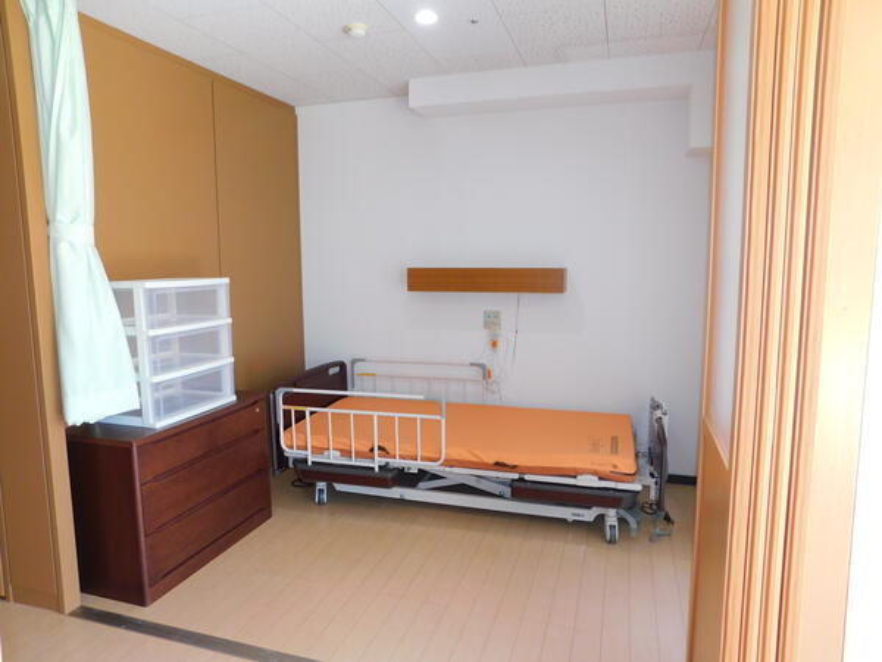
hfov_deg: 73.9
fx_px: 586
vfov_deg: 58.9
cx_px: 441
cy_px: 331
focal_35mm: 23
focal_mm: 4
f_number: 3
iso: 125
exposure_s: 1/50
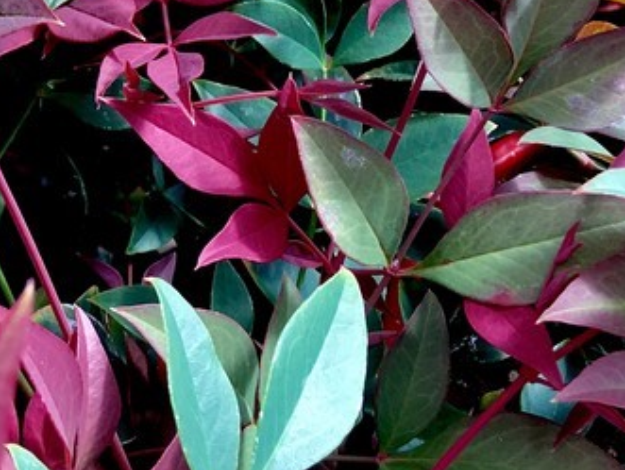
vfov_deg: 13.1
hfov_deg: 17.4
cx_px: -217
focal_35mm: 105
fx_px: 1898
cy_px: -293
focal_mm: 4.15
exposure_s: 1/100
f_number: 2.2
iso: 25
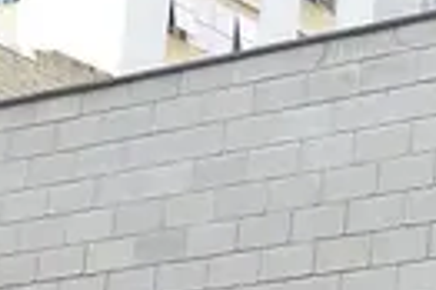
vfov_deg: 6.7
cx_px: 822
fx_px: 2427
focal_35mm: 201
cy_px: 510
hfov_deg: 9.7
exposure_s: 1/250
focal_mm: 25
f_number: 8
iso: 250
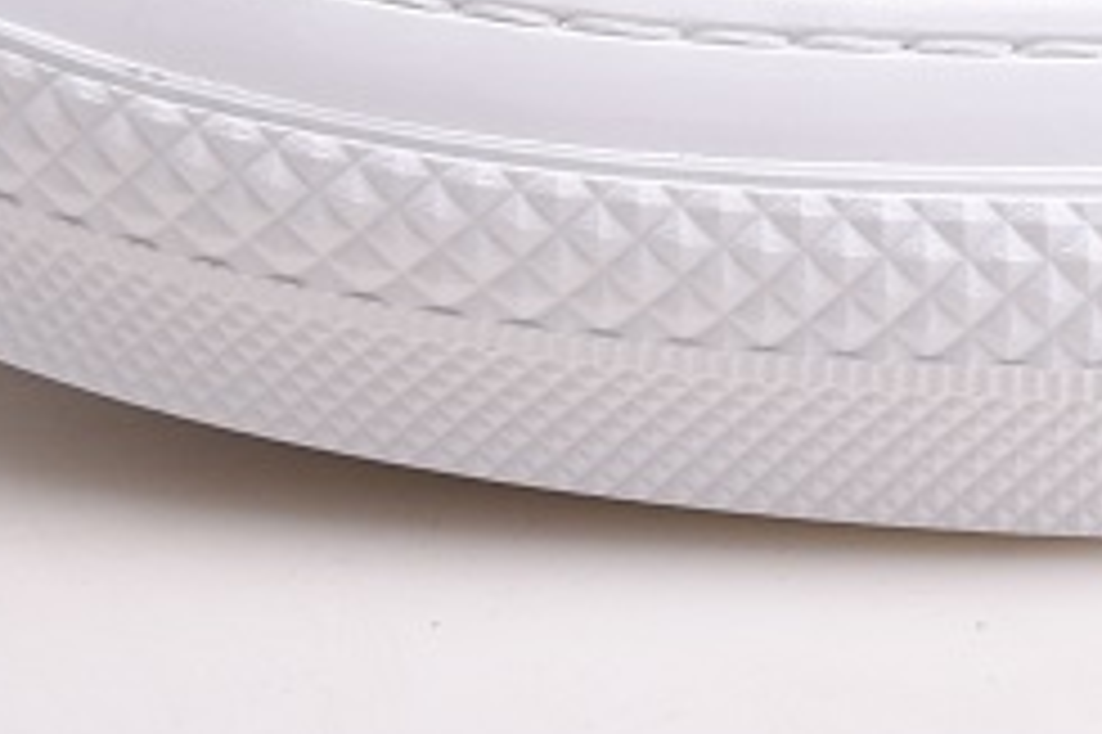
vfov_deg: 4.2
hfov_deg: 6.3
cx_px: 1916
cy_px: -853
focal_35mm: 319
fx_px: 9758
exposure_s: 1/125
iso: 100
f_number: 11
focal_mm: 65
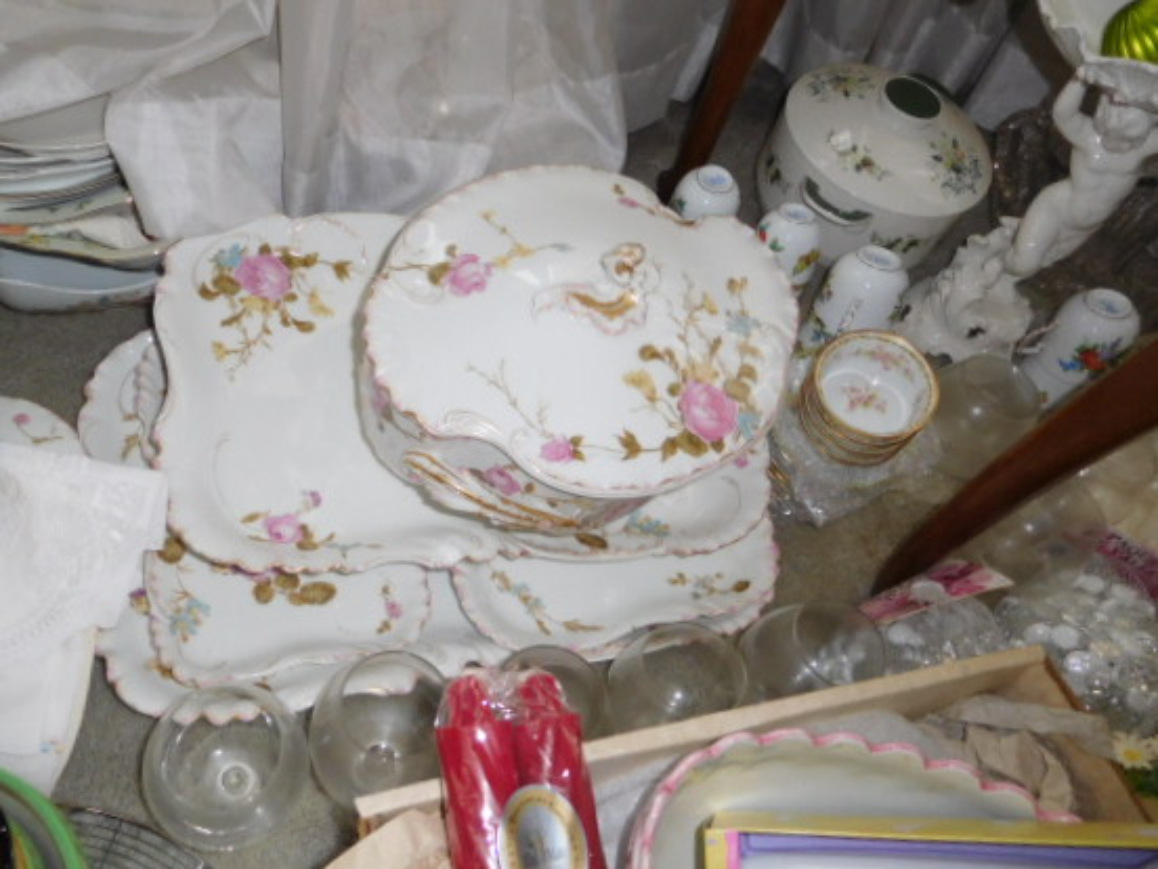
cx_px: 503
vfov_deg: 48.2
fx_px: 970
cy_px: 437
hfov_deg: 61.4
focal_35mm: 29
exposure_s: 1/30
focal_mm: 4.5
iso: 200
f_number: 3.4
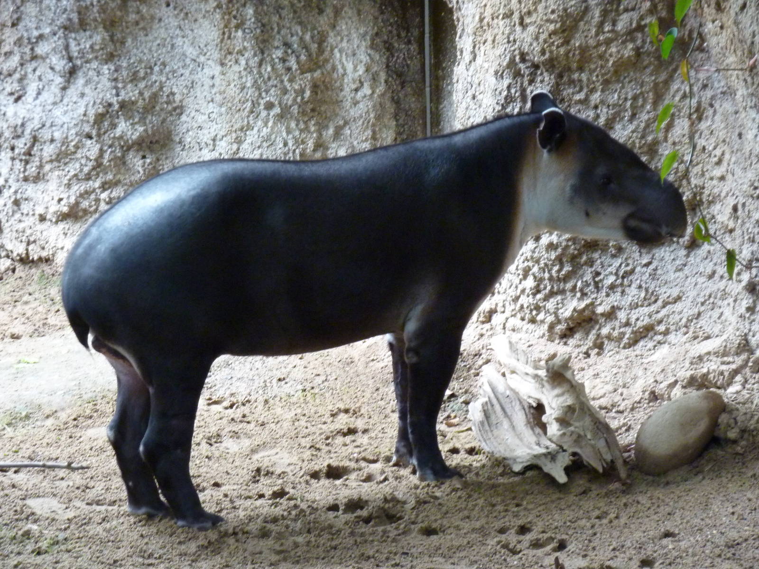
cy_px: 284
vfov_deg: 10.1
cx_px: 380
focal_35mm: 147
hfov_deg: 13.4
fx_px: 3223
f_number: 4.5
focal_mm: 24.1
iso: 400
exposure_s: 1/25
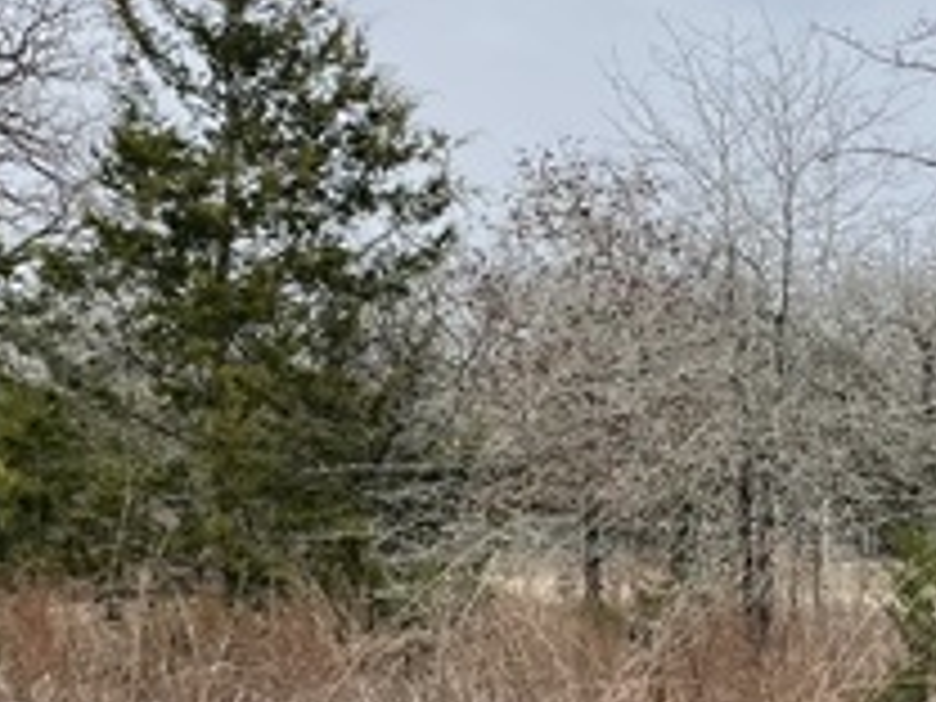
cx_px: 590
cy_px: 652
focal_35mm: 80
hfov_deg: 24.3
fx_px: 2163
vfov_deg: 18.1
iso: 32
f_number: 1.6
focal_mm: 4.2
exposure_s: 1/1033
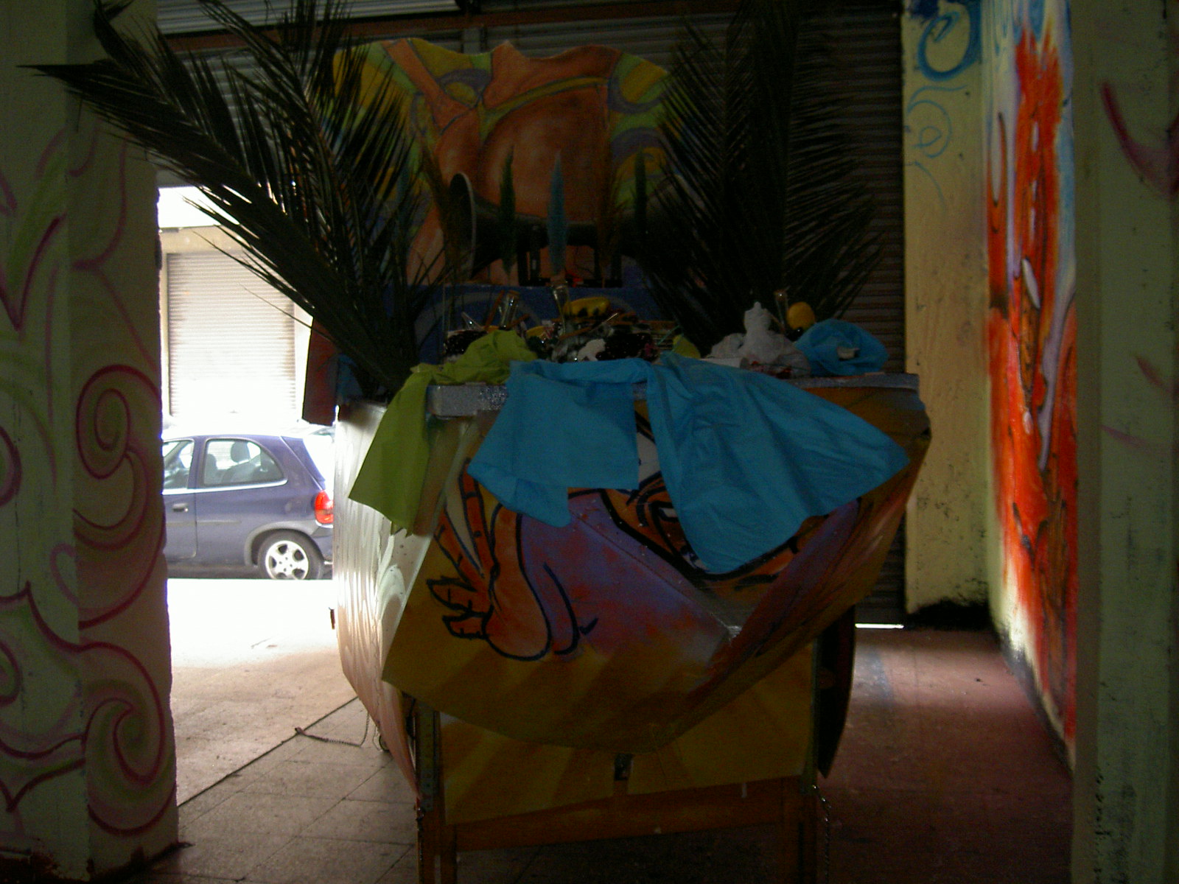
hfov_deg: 47.9
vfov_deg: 36.8
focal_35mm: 39
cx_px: 590
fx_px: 1328
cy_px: 442
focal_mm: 8
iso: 100
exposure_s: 1/59.5
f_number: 2.8
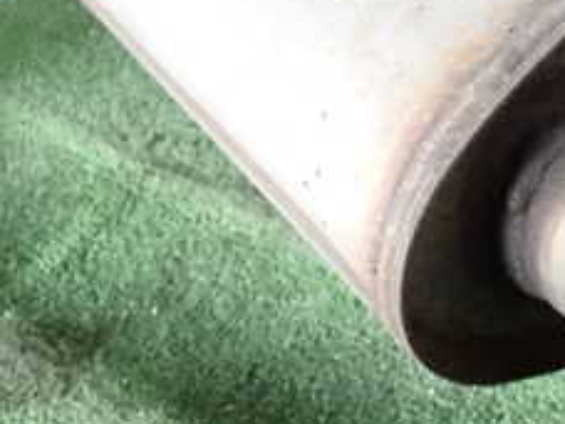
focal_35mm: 79
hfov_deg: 22.9
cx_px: 662
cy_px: 124
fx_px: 1289
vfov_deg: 18.6
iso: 1600
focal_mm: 5.4
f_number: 2.3
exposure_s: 1/125
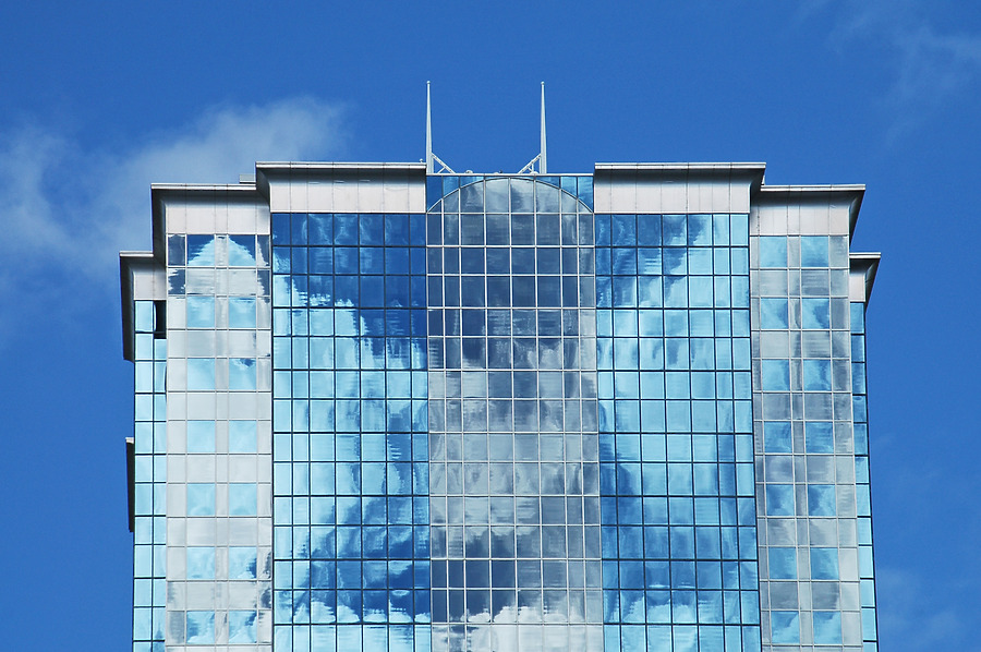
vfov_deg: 8.9
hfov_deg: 13.4
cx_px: 490
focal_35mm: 153
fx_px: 4165
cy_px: 326
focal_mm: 102
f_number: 7.1
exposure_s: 1/800
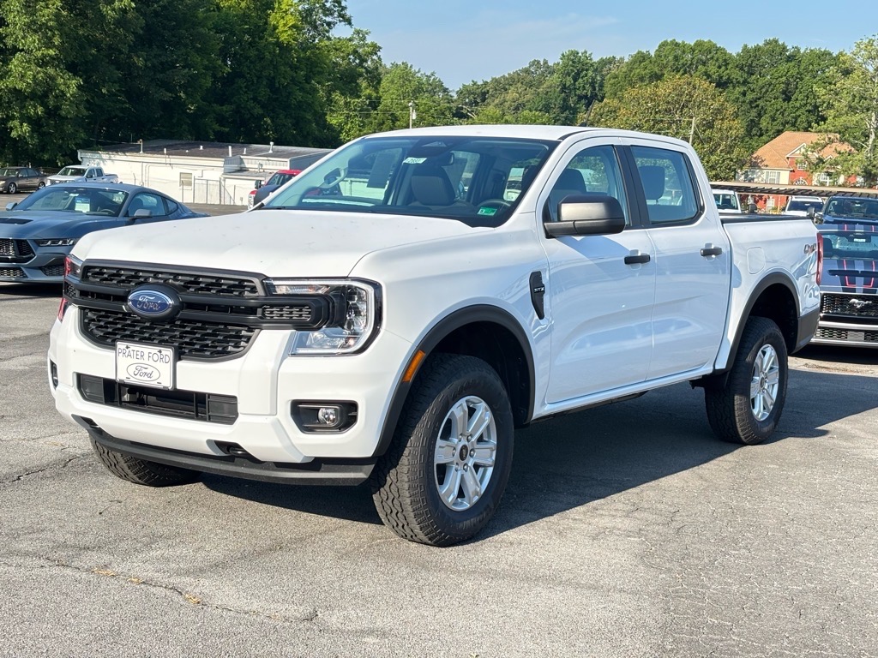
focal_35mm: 52
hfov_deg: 36.8
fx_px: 1319
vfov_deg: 28.0
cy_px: 329
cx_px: 439
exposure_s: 1/988
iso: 32
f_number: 1.6
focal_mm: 5.96
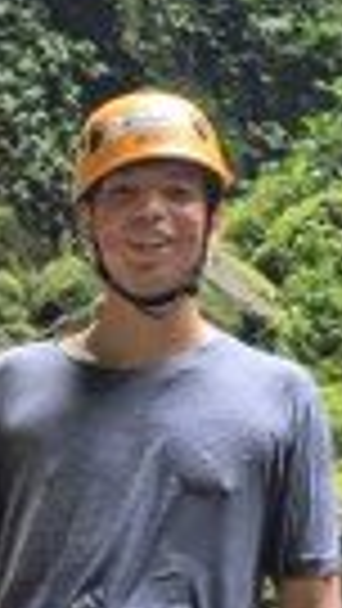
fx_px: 1917
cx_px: 63
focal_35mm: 119
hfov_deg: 10.2
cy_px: 0
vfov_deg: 17.6
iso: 125
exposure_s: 1/120
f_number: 1.8
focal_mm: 5.4
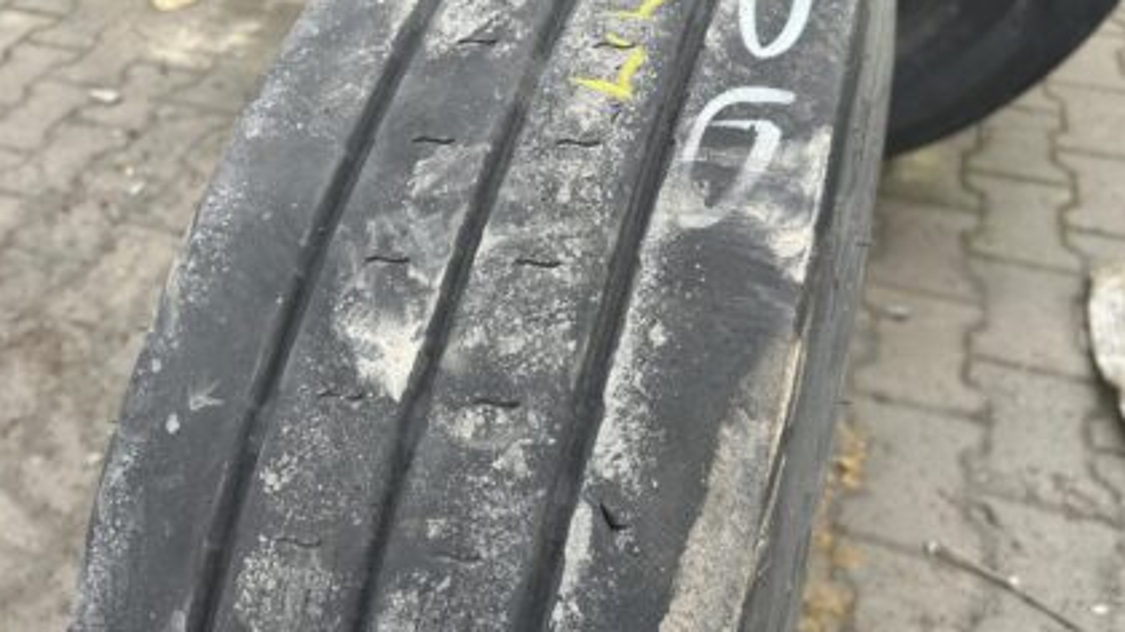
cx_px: 552
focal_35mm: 29
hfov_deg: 66.1
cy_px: 208
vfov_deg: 39.6
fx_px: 865
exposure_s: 1/213
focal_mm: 5.7
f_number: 1.5
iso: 40
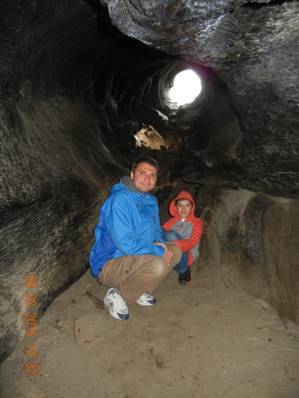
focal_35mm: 30
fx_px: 346
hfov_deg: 46.8
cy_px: 199
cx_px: 150
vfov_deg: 60.0
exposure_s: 1/30
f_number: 3.5
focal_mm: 5.4
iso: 400
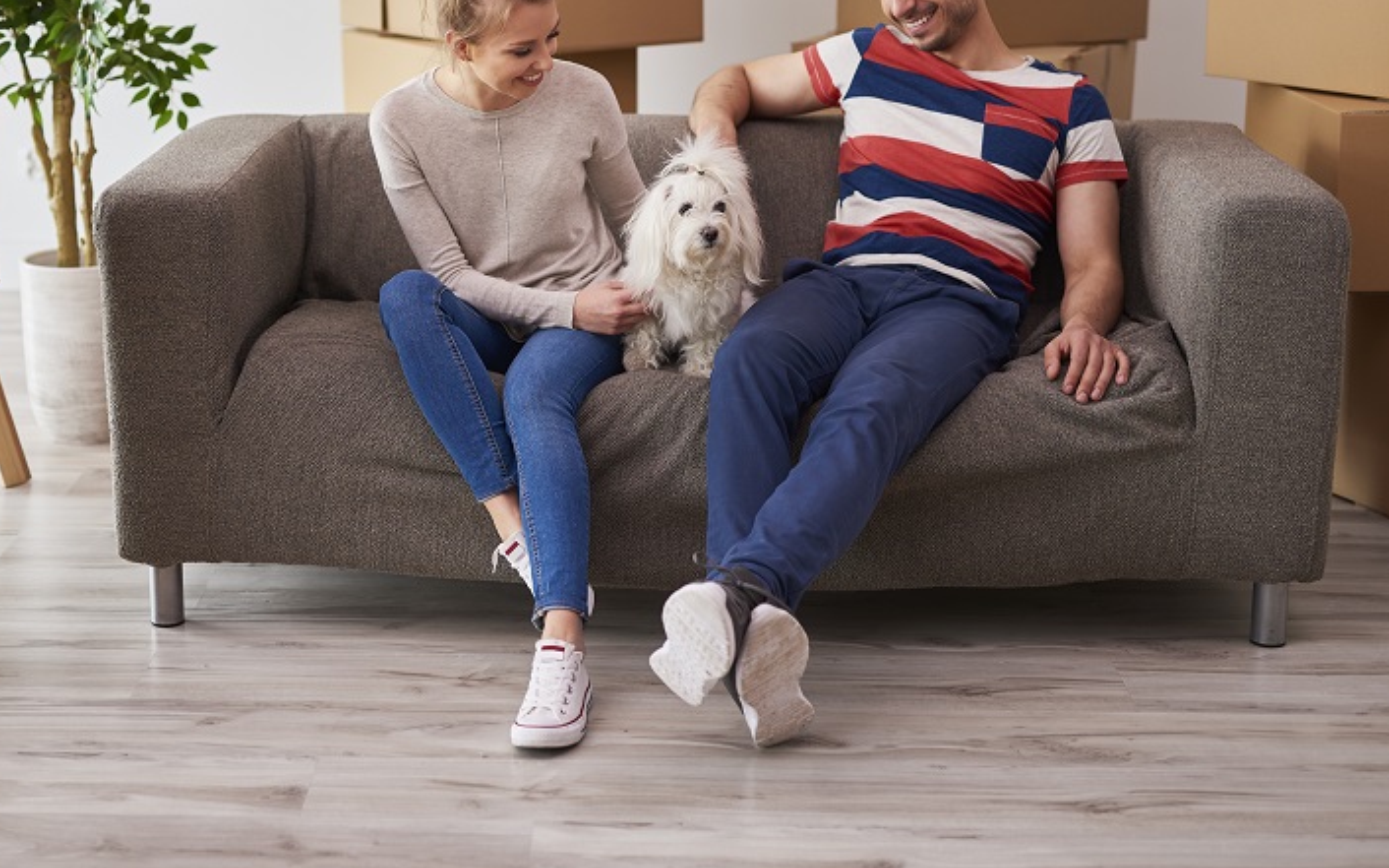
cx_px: 510
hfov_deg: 31.4
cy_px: 299
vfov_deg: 19.9
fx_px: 2460
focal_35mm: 65
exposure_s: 1/125
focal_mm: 50
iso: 125
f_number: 2.2
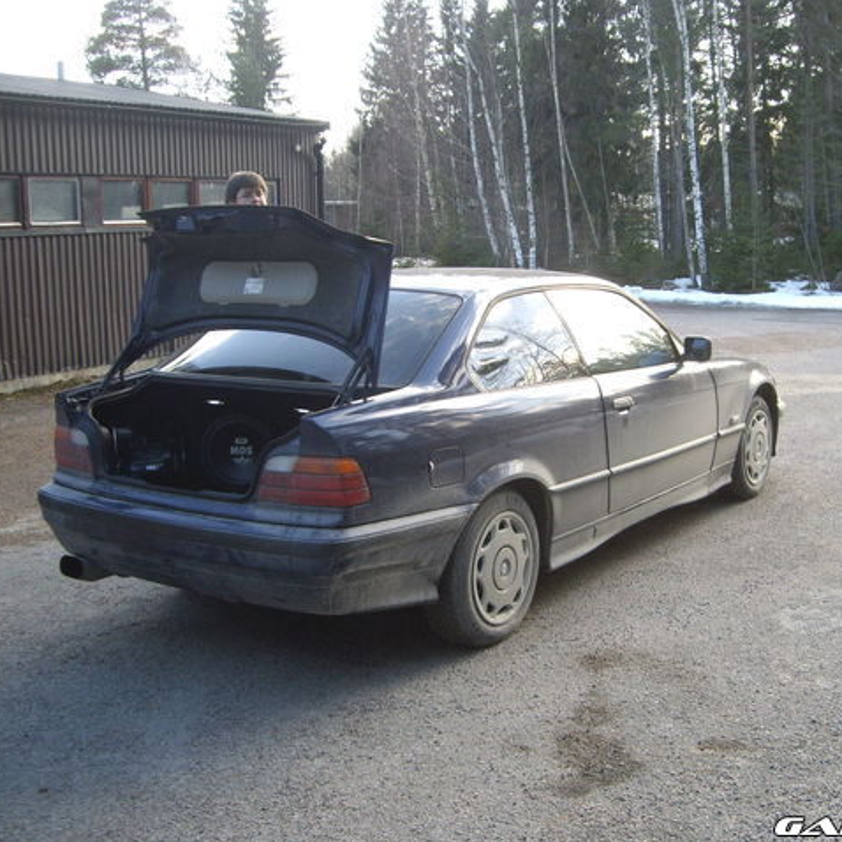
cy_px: 421
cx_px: 513
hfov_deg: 37.4
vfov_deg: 37.6
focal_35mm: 45
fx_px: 1238
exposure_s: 1/100
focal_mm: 6.2
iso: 100
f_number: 2.7
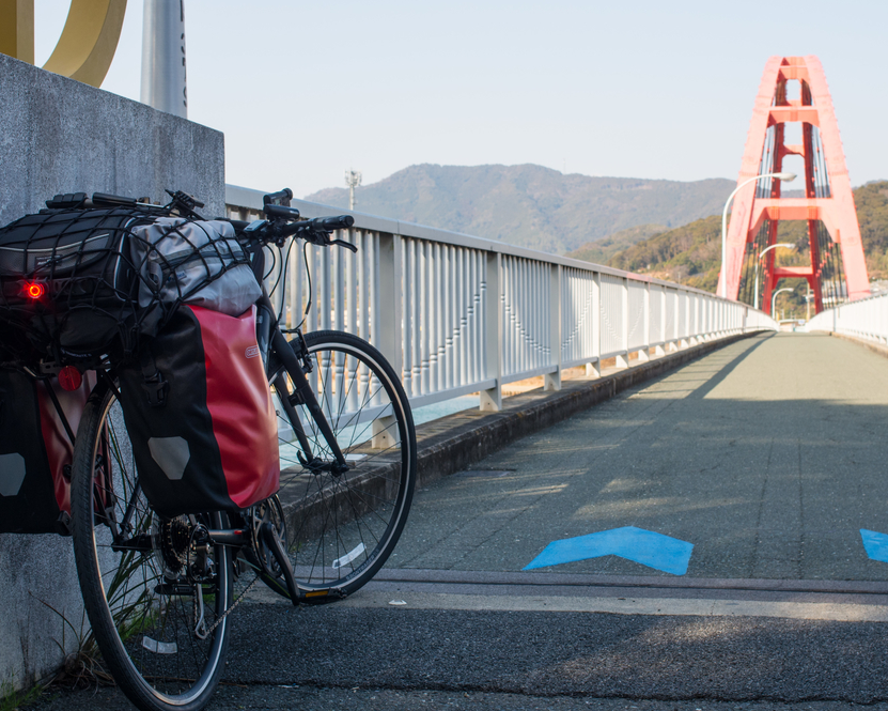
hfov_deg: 31.4
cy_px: 359
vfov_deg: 25.4
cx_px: 476
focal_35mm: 60
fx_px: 1577
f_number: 9
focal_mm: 35
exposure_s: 1/160
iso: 160
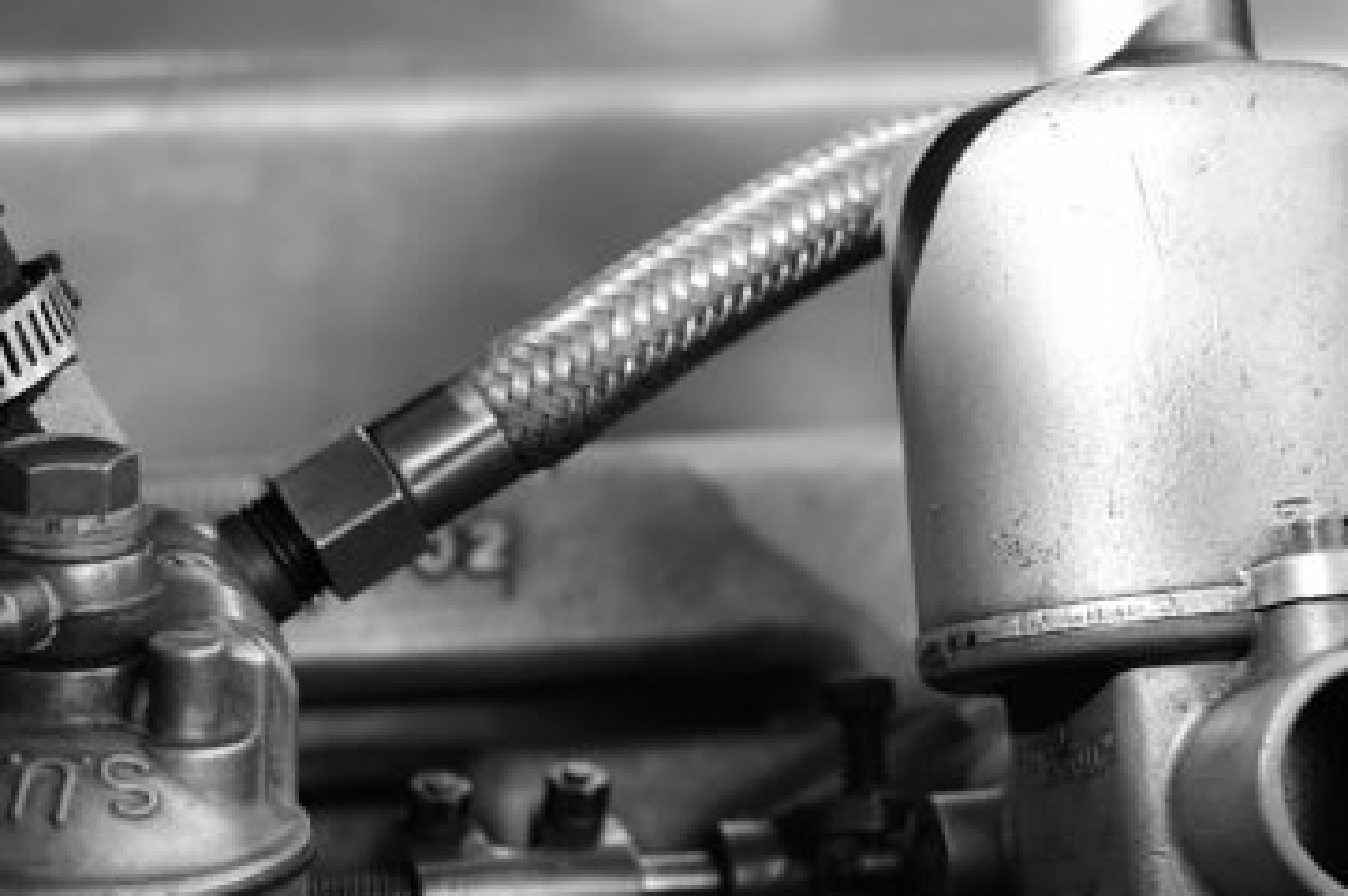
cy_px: 734
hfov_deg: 14.4
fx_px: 5312
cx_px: 836
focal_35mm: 142
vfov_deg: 9.6
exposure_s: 1/100
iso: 125
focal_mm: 50
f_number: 4
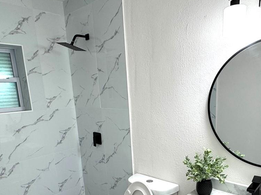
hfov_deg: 59.8
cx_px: 145
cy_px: 143
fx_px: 226
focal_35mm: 30
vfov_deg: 45.4
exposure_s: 1/120
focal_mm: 2.22
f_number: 2.2
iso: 100
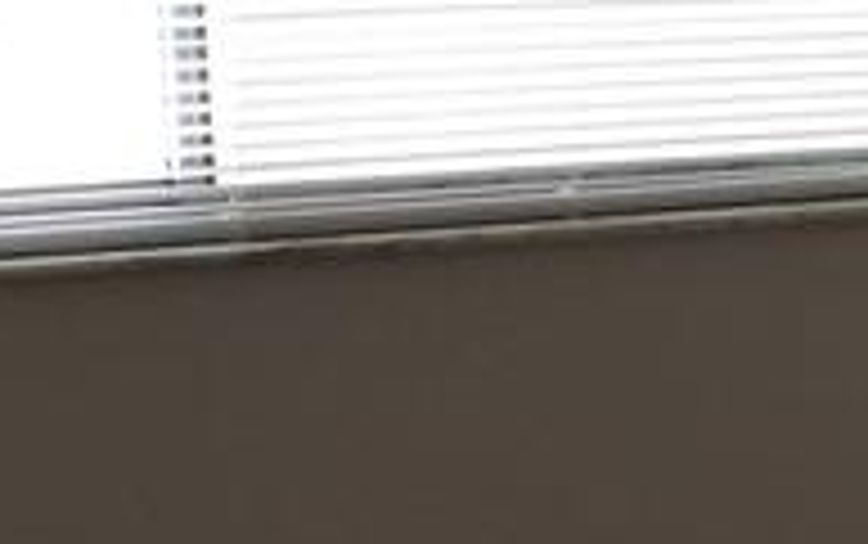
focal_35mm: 163
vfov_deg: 7.9
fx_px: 3859
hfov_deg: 12.6
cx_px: 913
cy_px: 845
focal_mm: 4.15
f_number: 2.2
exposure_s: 1/40
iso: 40
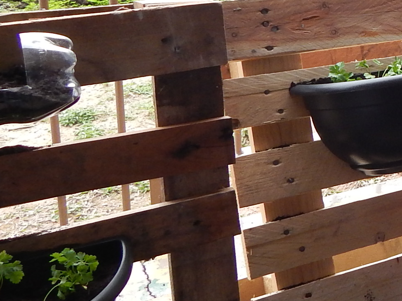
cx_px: 585
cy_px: 43
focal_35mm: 77
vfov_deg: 18.9
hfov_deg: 21.6
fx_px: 894
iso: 200
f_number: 3
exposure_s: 1/200
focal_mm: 4
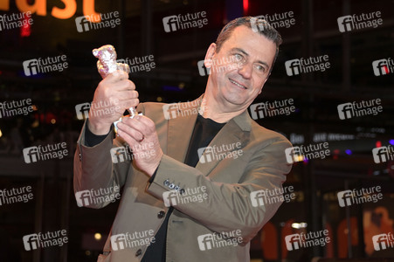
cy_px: 131
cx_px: 197
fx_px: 853
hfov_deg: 26.0
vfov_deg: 17.5
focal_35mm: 78
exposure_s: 1/250
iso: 1000
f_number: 5
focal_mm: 78
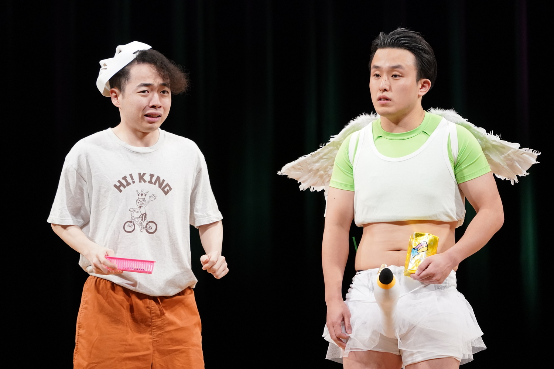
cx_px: 277
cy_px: 184
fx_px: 4616
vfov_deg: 4.6
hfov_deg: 6.9
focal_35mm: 300
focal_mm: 300
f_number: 5.6
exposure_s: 1/250
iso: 5000
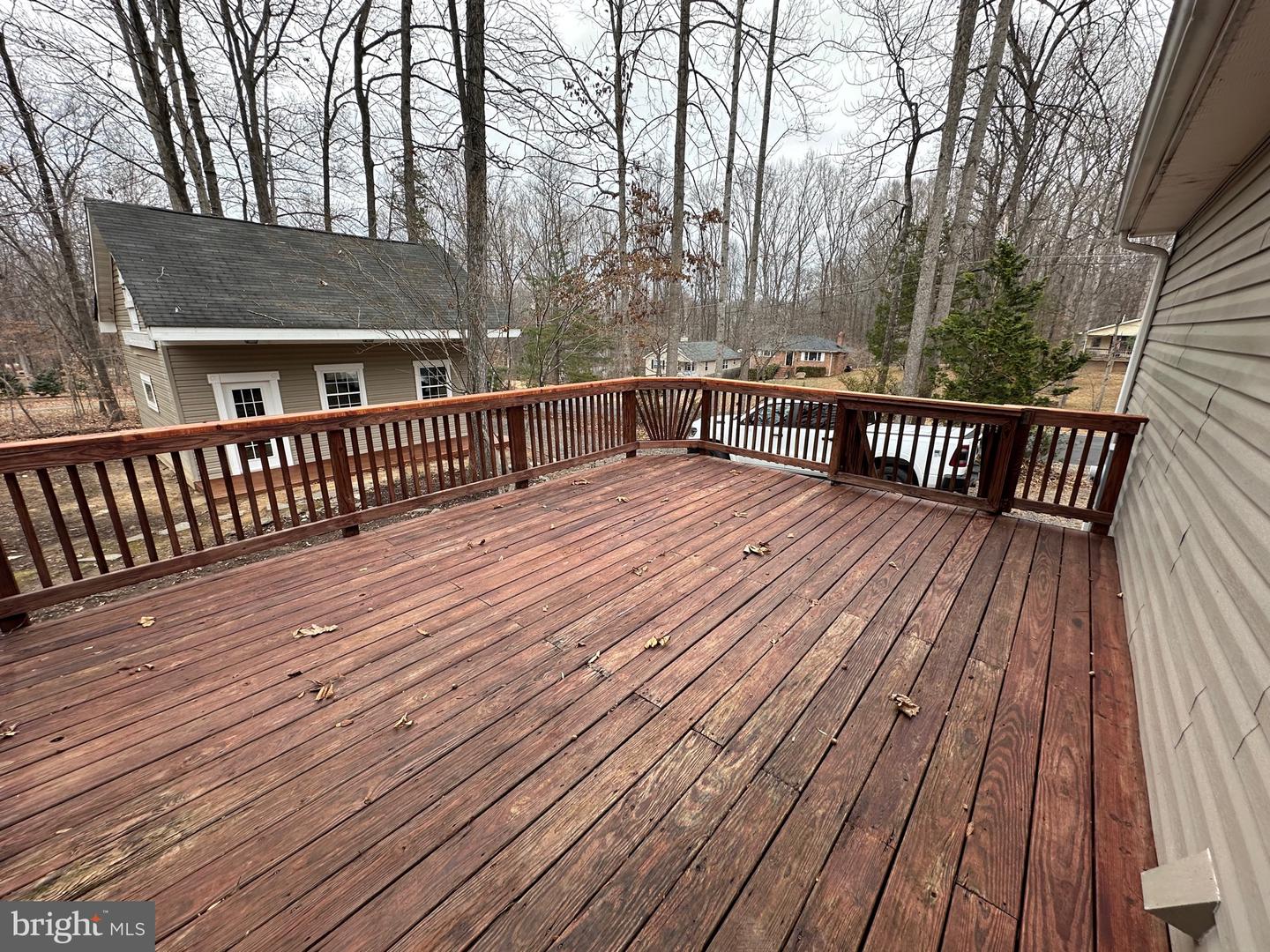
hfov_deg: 102.1
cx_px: 635
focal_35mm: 14
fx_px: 514
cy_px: 476
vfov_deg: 85.7
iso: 40
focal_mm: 2.22
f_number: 2.2
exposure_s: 1/212
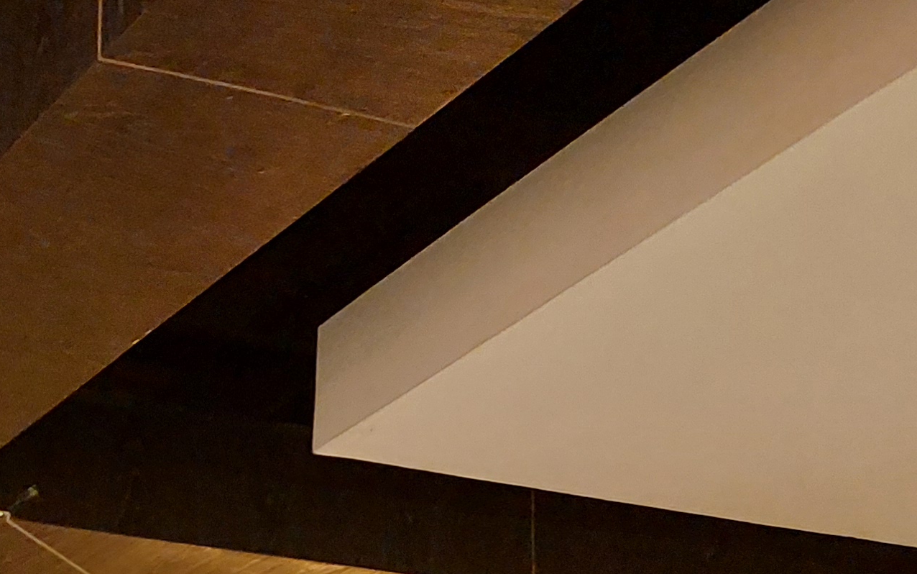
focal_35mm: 96
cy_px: 1236
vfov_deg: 11.8
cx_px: -418
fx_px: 2400
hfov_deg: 19.2
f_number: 1.8
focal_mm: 5.23
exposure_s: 1/50
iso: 400
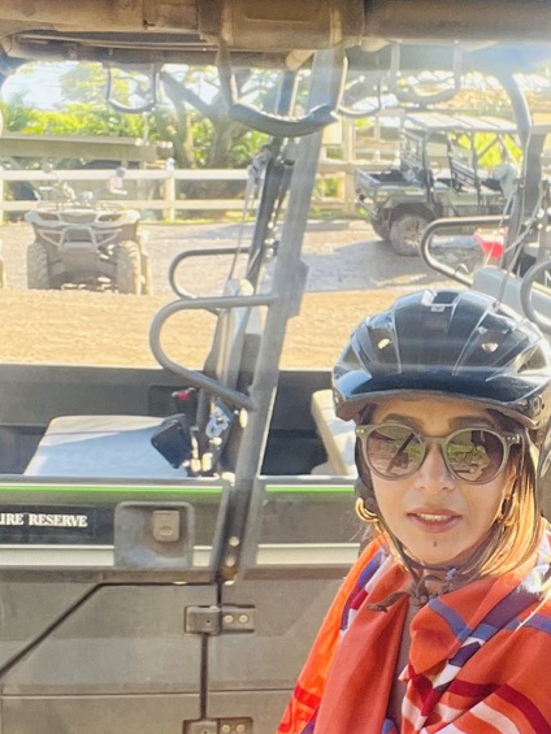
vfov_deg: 28.5
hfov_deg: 21.2
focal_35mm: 68
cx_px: 477
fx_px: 1443
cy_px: 451
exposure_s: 1/121
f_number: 2.2
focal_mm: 2.71
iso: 64
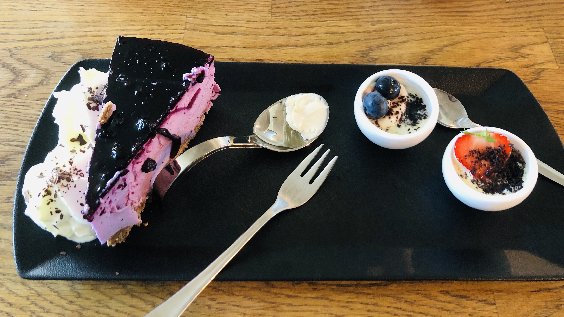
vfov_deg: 37.5
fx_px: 464
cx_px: 283
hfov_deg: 62.6
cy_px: 112
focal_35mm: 31
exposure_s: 1/11
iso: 100
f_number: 1.8
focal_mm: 3.99
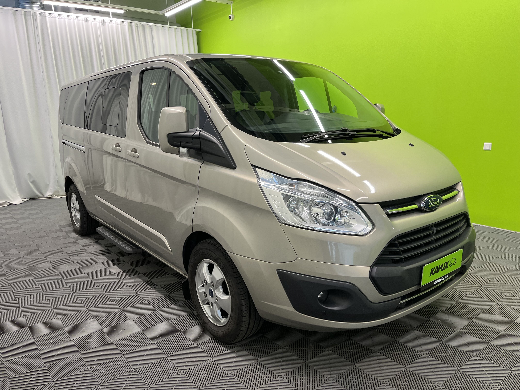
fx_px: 391
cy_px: 195
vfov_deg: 53.1
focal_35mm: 26
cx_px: 260
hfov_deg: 67.3
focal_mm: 5.1
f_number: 1.6
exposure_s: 1/100
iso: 125
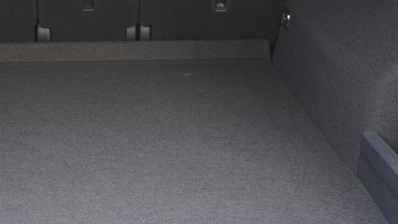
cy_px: 66
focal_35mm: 63
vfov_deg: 19.0
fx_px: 665
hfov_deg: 32.5
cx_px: 87
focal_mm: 24
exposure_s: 1/40
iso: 1000
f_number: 2.8
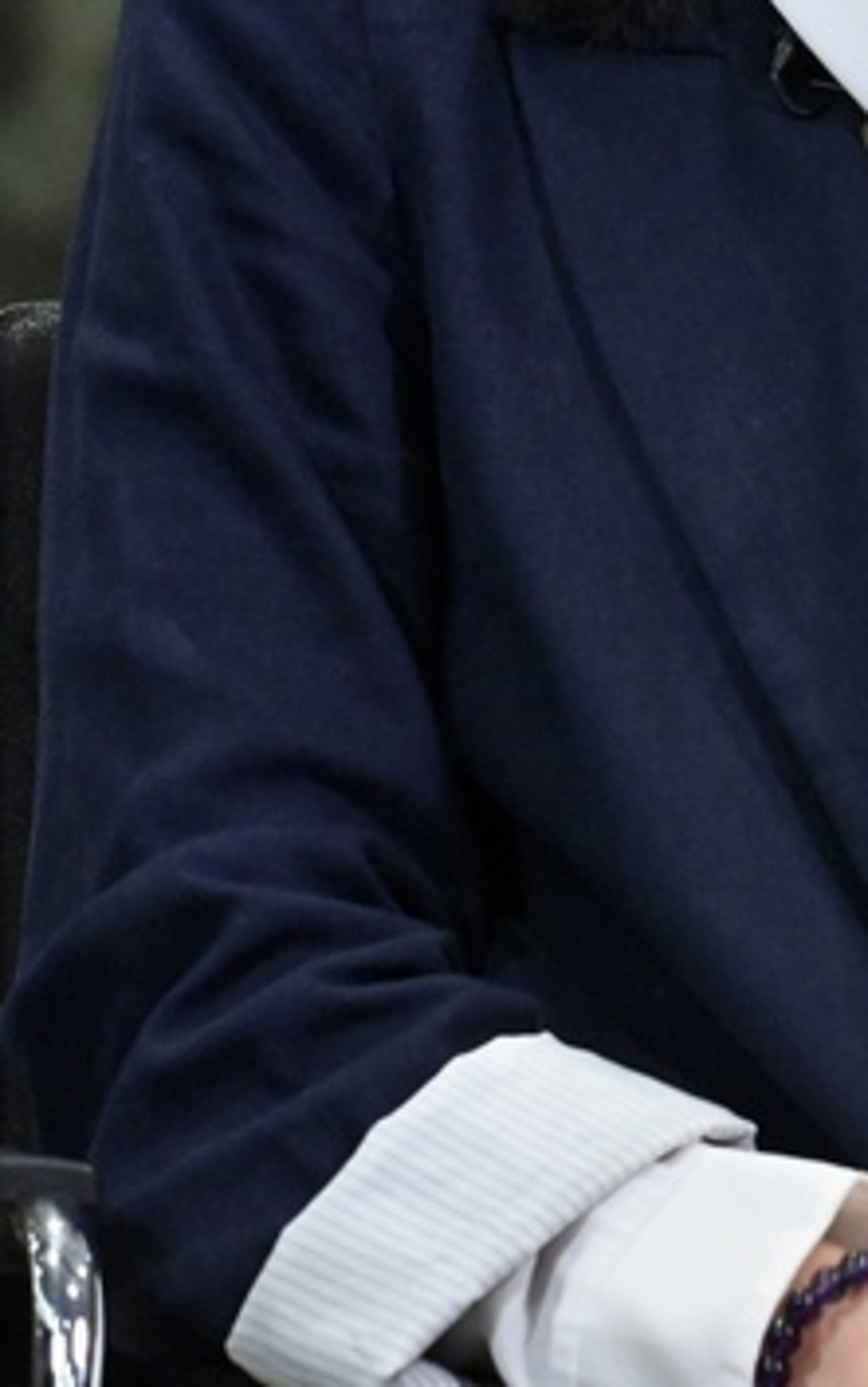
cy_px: 24
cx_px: 2156
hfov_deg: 3.0
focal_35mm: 433
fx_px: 16369
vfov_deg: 4.8
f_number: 5.6
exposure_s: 1/250
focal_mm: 125
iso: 3200
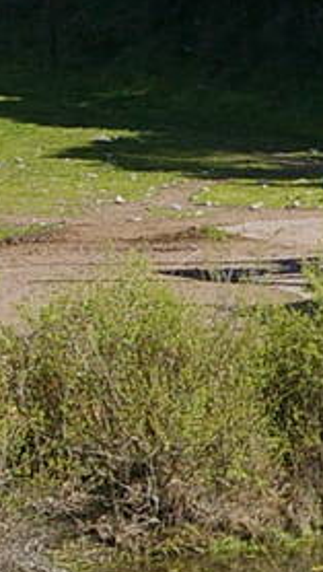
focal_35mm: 343
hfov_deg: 3.3
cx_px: 1531
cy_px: 115
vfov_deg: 6.3
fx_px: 5207
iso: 400
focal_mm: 38
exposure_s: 1/500
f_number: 9.5
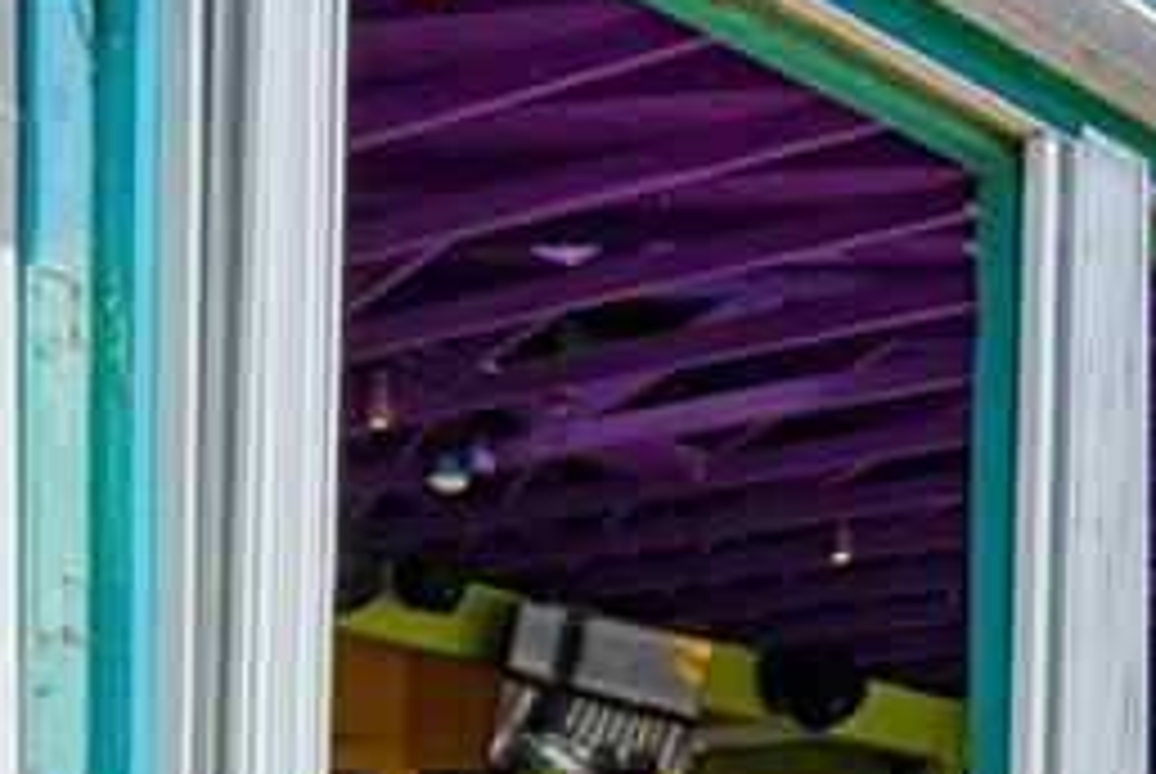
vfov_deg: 14.7
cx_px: 639
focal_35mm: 87
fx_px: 2797
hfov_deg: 23.3
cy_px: 1152
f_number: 7.1
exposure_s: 1/200
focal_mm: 14
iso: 400
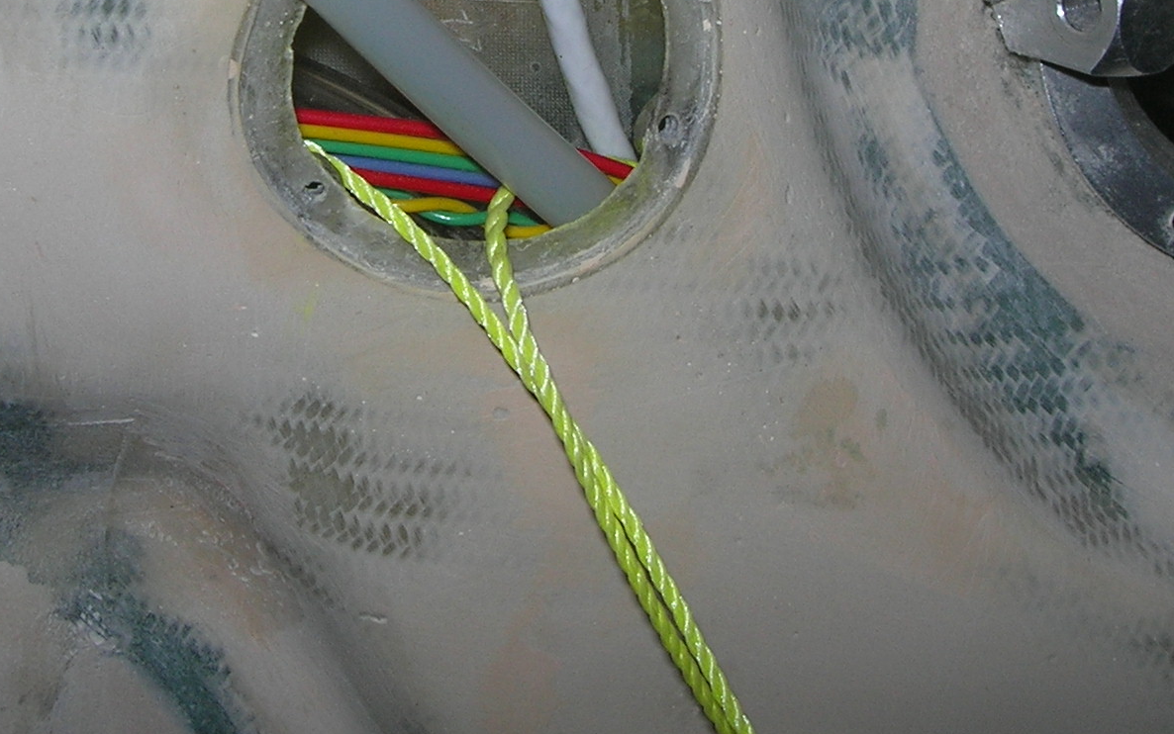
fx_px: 2816
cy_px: -114
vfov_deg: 14.4
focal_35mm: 88
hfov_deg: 23.5
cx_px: 510
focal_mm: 7.8
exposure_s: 1/60.1
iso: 64
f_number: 4.8
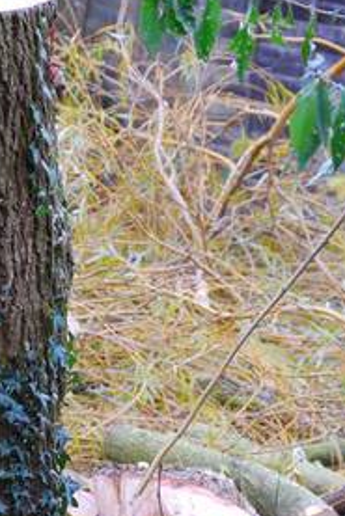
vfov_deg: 6.6
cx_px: -28
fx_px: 4465
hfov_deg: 4.4
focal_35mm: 311
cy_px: 183
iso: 1400
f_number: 5.3
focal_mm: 82
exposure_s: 1/160
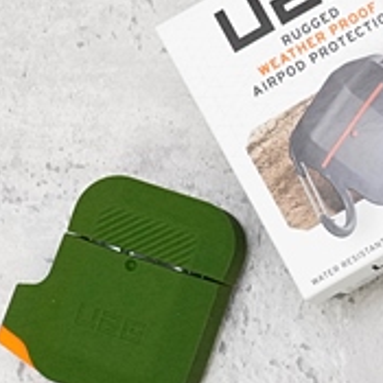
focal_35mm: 105
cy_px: 249
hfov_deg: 14.2
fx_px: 1314
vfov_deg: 16.5
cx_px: 733
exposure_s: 1/125
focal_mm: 20
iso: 3200
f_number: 7.1
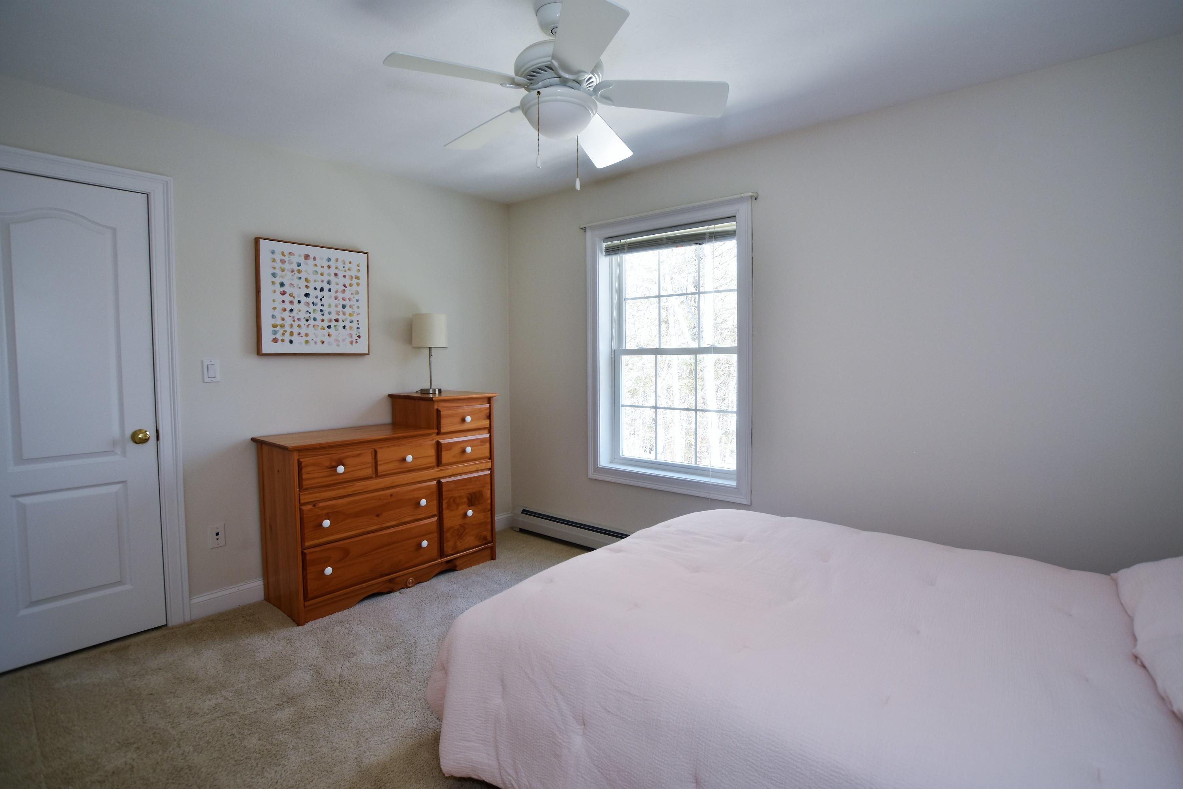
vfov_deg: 72.1
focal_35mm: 16
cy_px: 394
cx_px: 592
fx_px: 542
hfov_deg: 95.0
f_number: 4.5
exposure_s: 1/60
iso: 280
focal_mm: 11
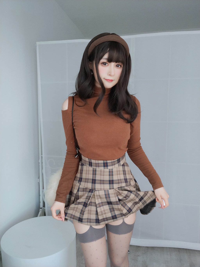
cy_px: 134
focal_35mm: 25
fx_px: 193
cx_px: 100
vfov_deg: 69.4
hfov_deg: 54.9
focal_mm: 4.36
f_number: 1.8
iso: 100
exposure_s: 1/100
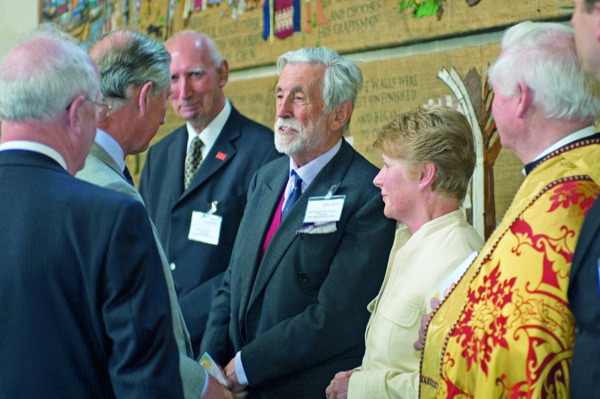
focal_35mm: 105
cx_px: 300
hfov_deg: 19.5
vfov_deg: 13.0
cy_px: 200
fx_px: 1748
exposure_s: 1/25
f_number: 2.8
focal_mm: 70
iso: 400
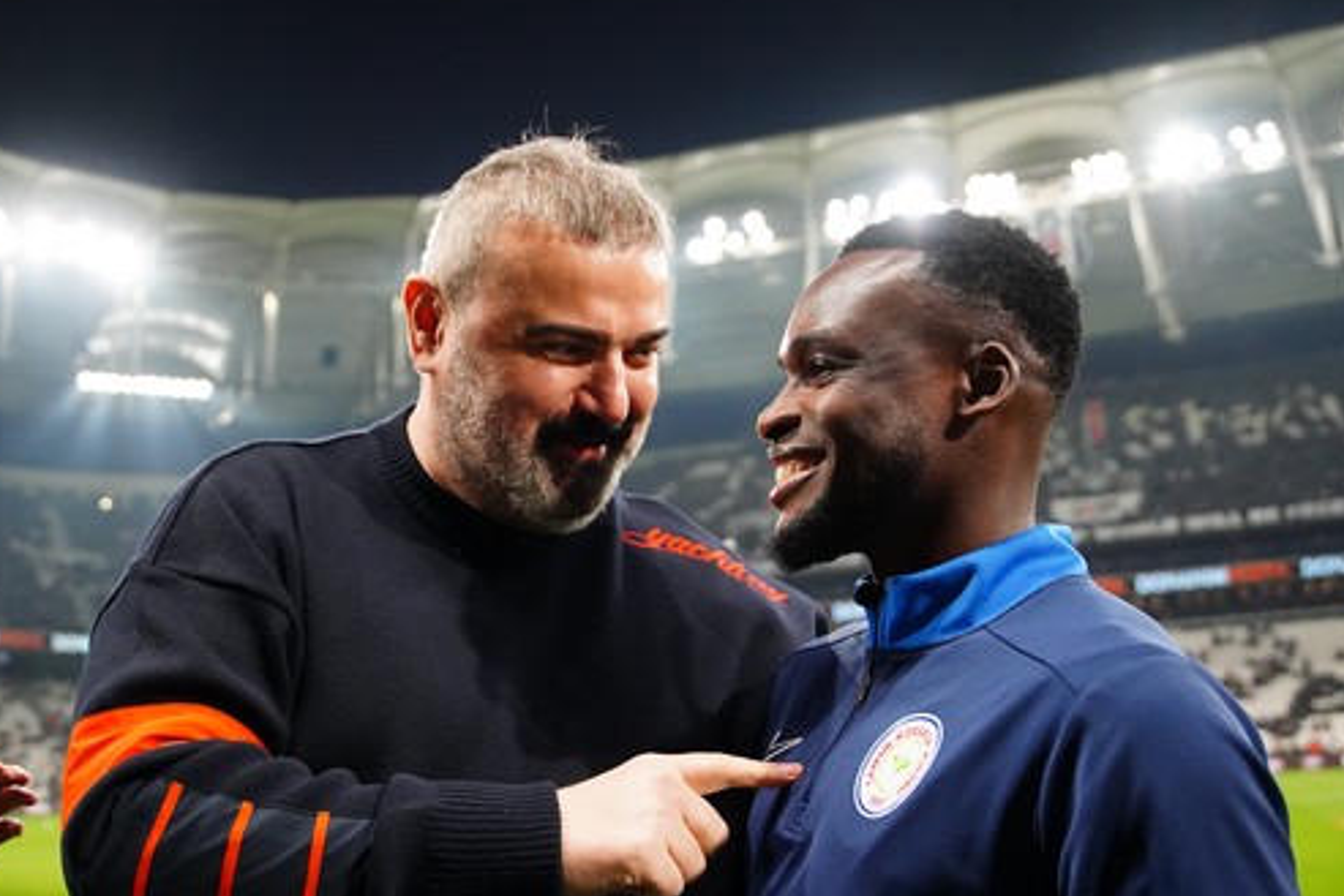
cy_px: 456
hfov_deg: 53.1
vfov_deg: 36.9
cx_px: 619
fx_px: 1344
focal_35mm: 36
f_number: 2.8
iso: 5000
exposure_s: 1/2000
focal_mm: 24
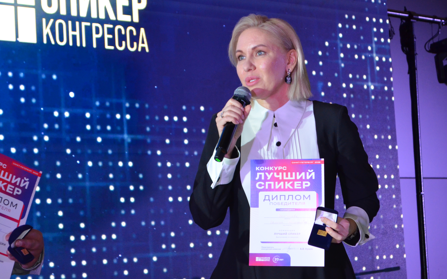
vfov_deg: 12.6
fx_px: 1262
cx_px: 274
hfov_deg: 20.0
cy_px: 111
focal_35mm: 104
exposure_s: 1/60
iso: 1400
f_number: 5.6
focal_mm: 55
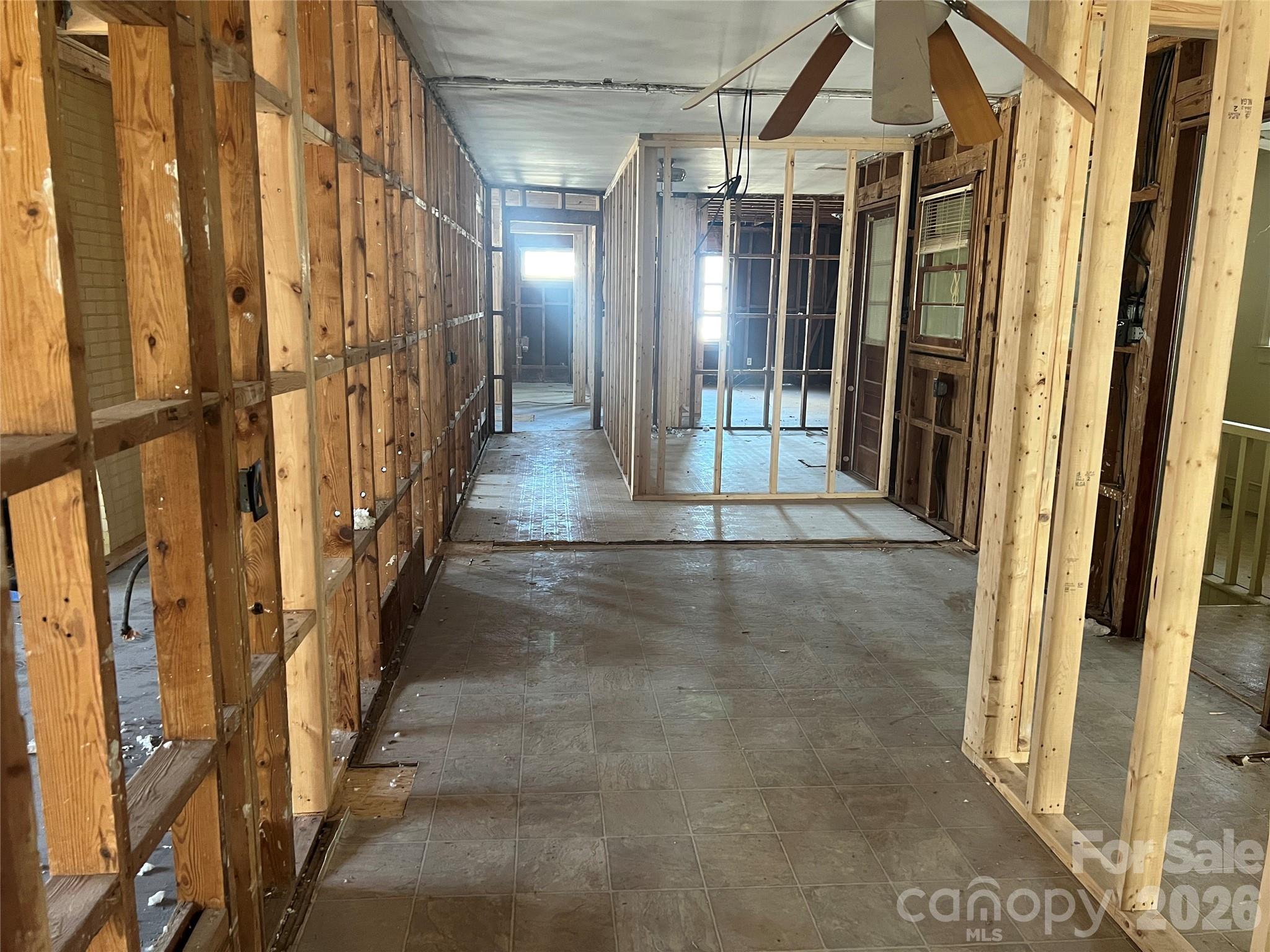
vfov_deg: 53.1
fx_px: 954
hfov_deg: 67.3
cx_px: 635
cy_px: 476
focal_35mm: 26
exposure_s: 1/60
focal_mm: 5.7
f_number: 1.5
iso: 500
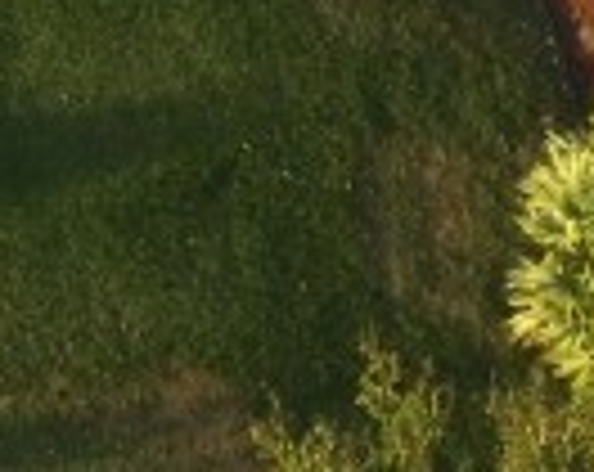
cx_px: -1026
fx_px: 2666
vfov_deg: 8.6
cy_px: -881
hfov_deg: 10.2
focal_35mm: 152
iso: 100
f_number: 2.8
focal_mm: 3.61
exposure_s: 1/260
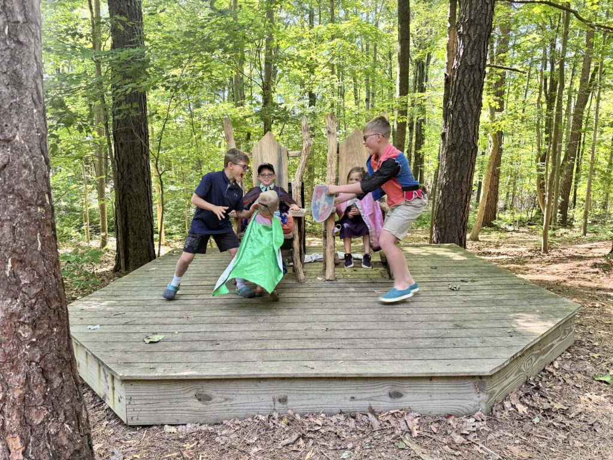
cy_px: 230
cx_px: 306
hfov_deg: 71.6
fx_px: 425
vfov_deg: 56.8
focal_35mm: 24
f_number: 1.78
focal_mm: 6.76
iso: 200
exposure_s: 1/121
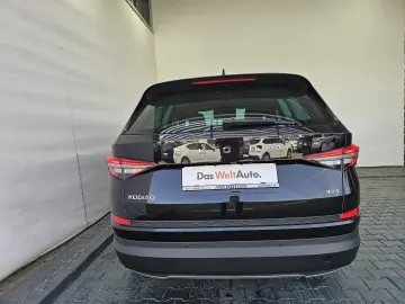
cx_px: 202
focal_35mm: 23
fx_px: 269
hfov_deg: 73.9
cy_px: 152
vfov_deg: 58.9
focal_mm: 6.3
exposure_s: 1/180
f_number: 1.7
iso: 25
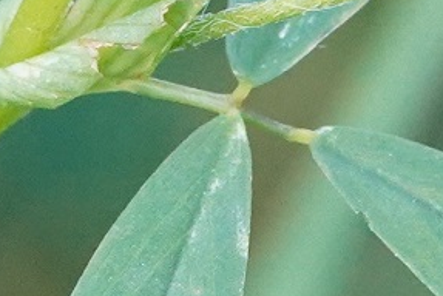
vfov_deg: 1.4
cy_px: 535
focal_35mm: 1017
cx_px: 404
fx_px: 12527
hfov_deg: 2.0
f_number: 8
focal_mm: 90
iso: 4000
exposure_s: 1/320
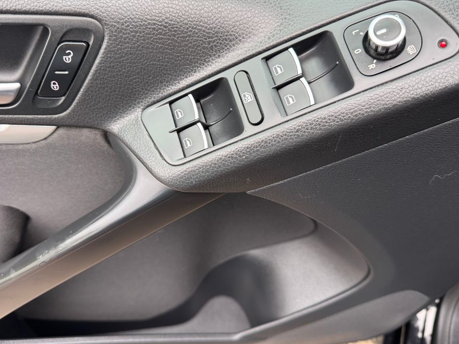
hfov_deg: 63.4
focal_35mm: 28
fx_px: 371
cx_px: 221
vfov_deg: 49.7
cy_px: 160
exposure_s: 1/81
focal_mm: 6.76
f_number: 1.78
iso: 200
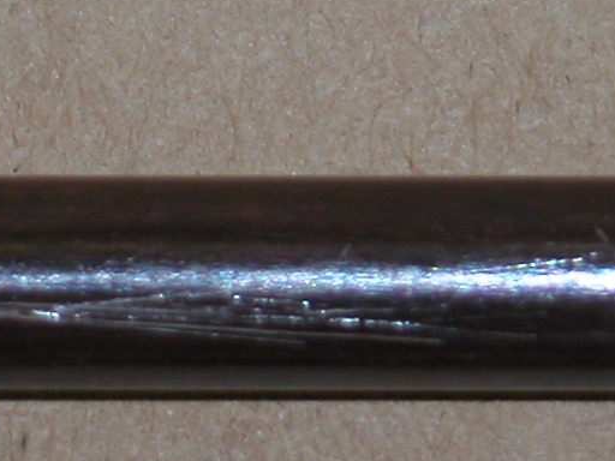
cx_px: -395
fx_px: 21249
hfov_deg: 1.7
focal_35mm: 1196
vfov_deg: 1.2
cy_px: 798
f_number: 4.2
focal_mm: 61.5
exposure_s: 1/125
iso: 100
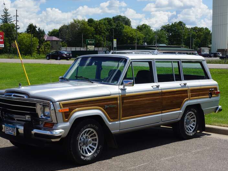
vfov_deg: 31.5
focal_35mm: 46
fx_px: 303
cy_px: 86
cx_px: 103
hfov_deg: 41.2
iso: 100
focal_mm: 28
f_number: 13
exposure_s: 1/100
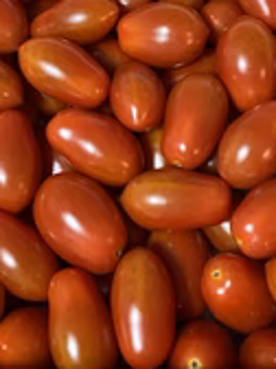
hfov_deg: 23.6
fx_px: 659
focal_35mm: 62
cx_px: 145
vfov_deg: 30.1
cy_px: 48
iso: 500
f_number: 1.8
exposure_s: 1/40
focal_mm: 4.25
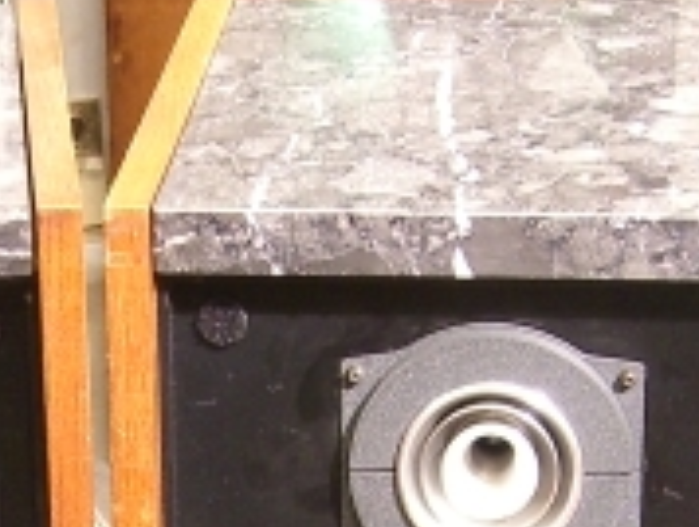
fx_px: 3336
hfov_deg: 11.9
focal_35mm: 165
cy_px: 849
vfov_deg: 8.8
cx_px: 134
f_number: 3.1
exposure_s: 1/5
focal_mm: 9.5
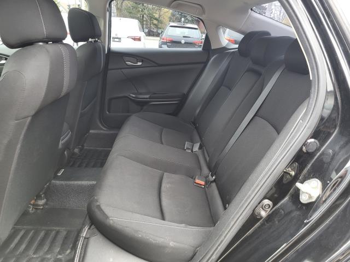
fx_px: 263
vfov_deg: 53.1
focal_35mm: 26
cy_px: 131
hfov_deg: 67.3
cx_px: 175
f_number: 1.8
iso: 200
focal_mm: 5.4
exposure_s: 1/120
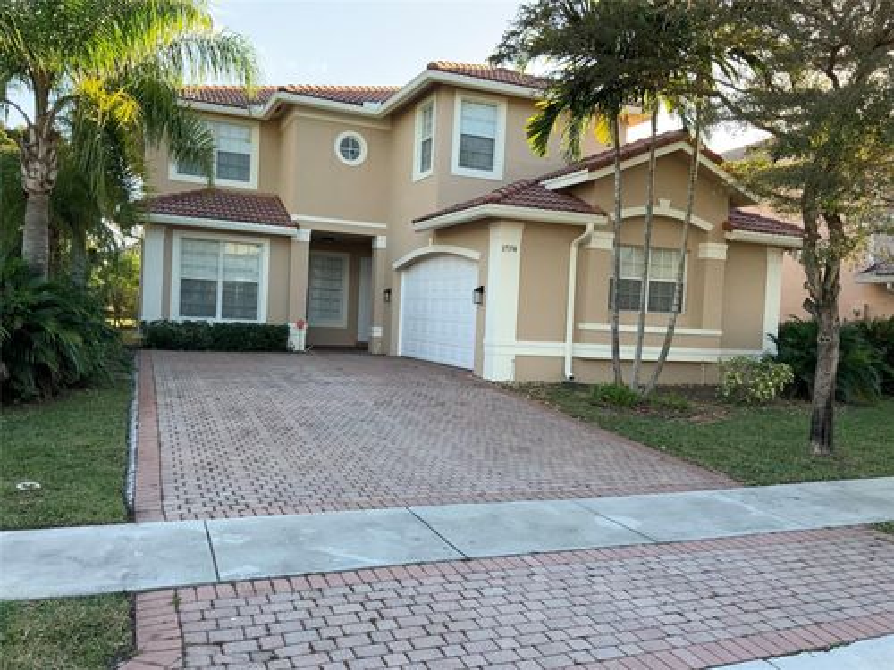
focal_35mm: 29
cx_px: 447
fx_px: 749
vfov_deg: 48.2
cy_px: 335
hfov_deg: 61.7
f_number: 1.8
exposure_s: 1/257
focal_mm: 3
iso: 16
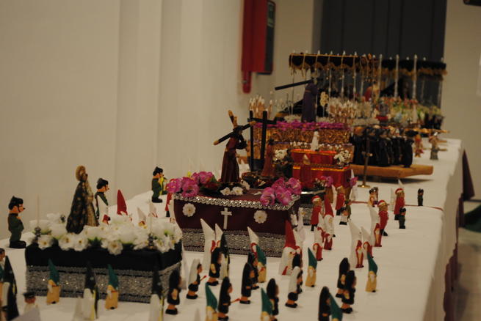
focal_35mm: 78
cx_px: 240
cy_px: 160
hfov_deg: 26.0
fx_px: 1043
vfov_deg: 17.5
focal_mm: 52
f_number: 5.6
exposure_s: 1/30
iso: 450
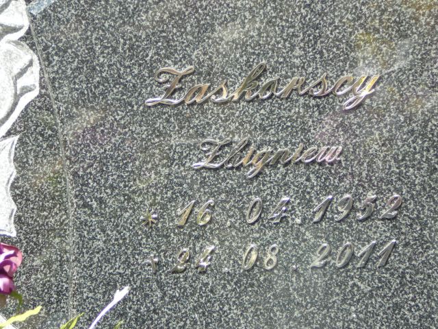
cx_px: 219
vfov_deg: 14.1
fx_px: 1329
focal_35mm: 105
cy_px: 164
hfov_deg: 18.7
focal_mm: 15.6
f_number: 3.9
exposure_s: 1/250
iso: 80
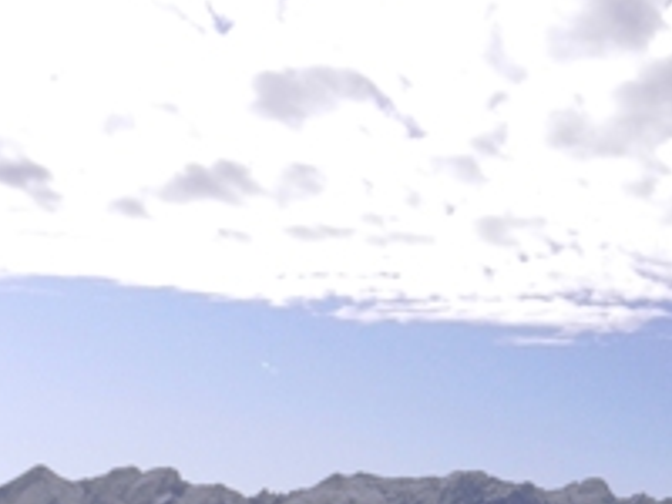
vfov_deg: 15.5
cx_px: 531
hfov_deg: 20.9
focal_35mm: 93
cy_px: 544
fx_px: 1805
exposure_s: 1/640
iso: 160
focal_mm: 5.1
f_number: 7.2
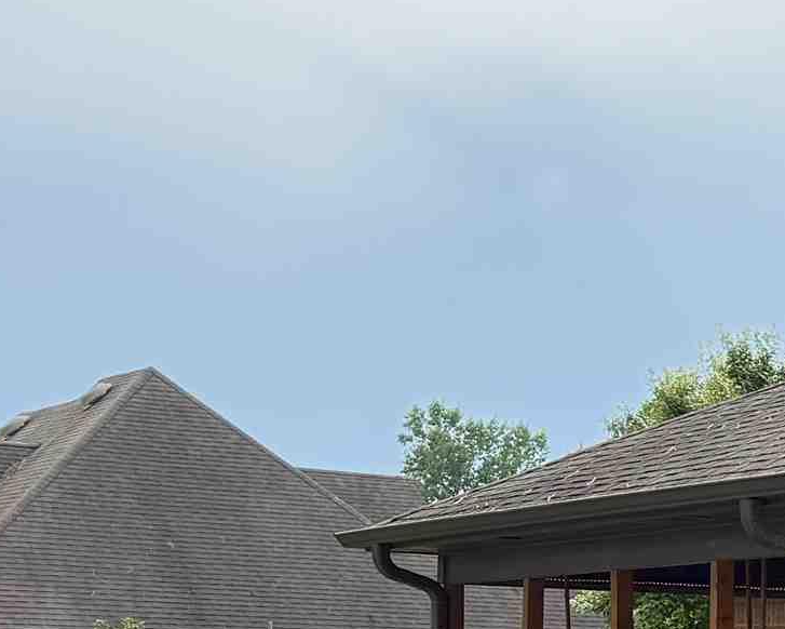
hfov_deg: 15.3
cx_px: 1596
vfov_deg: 14.8
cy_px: 825
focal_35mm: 99
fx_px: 2301
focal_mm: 6.76
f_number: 1.78
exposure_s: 1/858
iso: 100
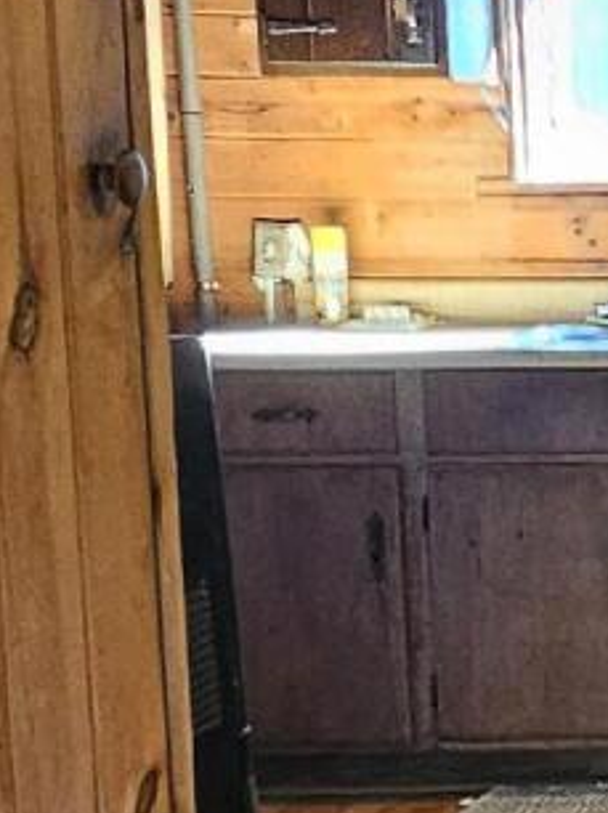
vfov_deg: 23.0
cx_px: 1410
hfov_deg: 13.4
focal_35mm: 85
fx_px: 1993
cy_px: 452
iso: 400
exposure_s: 1/30
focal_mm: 2.2
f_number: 2.2
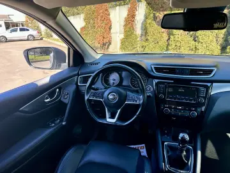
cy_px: 86
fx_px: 159
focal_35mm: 24
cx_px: 115
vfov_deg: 56.8
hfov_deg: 71.6
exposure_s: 1/442
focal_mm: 6.86
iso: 80
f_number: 1.78
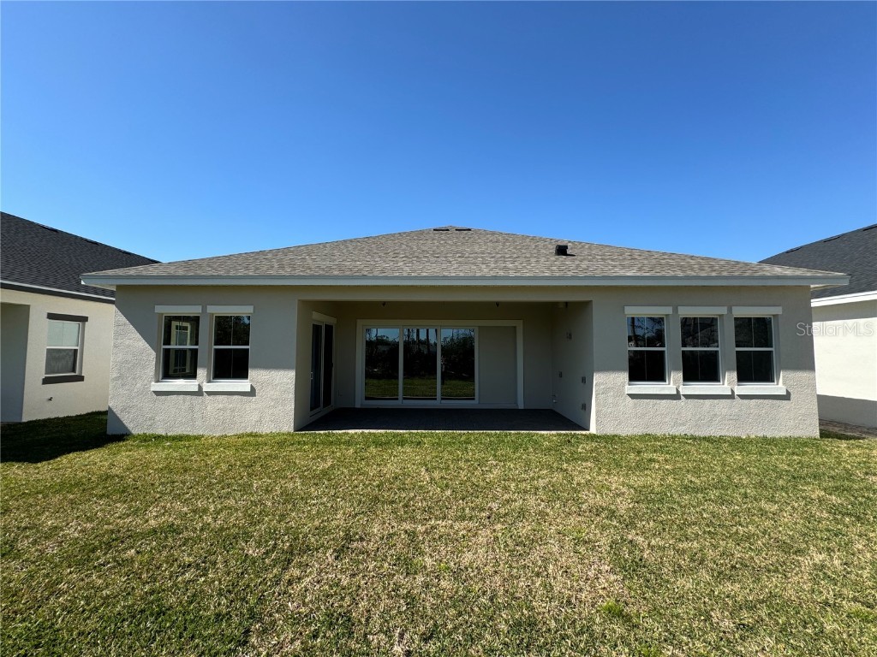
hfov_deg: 102.1
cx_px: 438
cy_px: 328
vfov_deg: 85.7
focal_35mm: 14
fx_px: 355
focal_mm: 2.22
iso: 50
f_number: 2.2
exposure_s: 1/1034
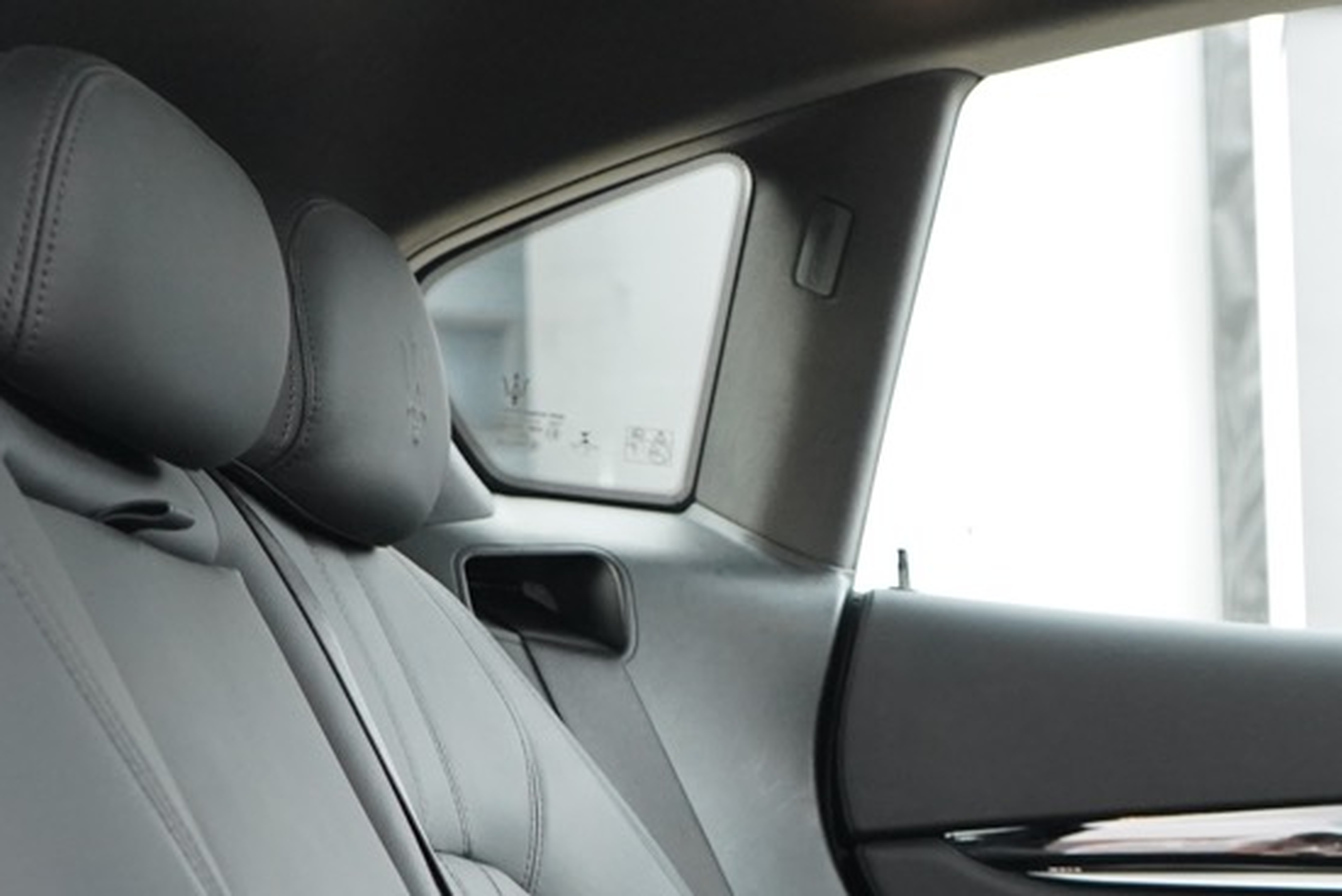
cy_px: 721
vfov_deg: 13.5
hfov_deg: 19.9
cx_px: 1167
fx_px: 3767
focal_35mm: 101
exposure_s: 1/160
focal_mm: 29
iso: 2500
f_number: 3.5
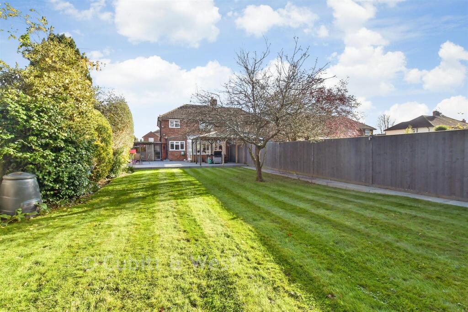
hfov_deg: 100.4
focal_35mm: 15
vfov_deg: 77.3
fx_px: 195
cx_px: 234
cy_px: 156
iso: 400
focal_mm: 10
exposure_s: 1/400
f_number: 8
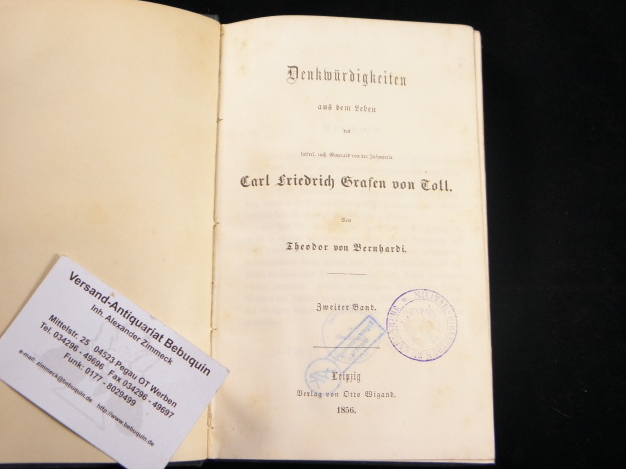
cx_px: 316
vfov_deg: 32.2
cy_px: 237
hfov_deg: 42.1
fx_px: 813
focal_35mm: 45
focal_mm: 7.9
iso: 160
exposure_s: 1/40
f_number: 3.9
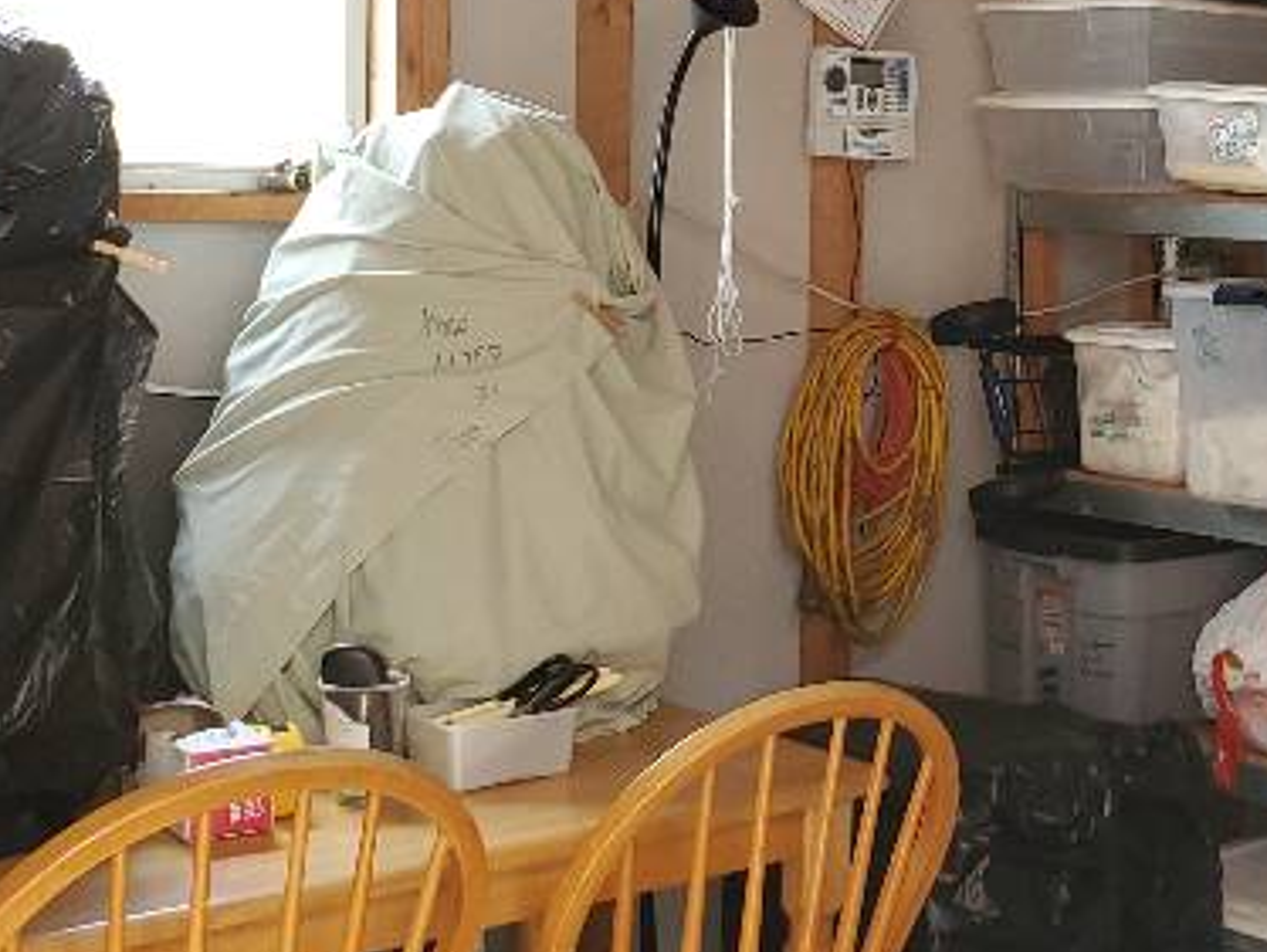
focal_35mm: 59
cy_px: 269
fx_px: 2161
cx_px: 1237
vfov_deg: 24.6
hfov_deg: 30.6
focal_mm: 4.3
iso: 125
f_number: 2.4
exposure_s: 1/60
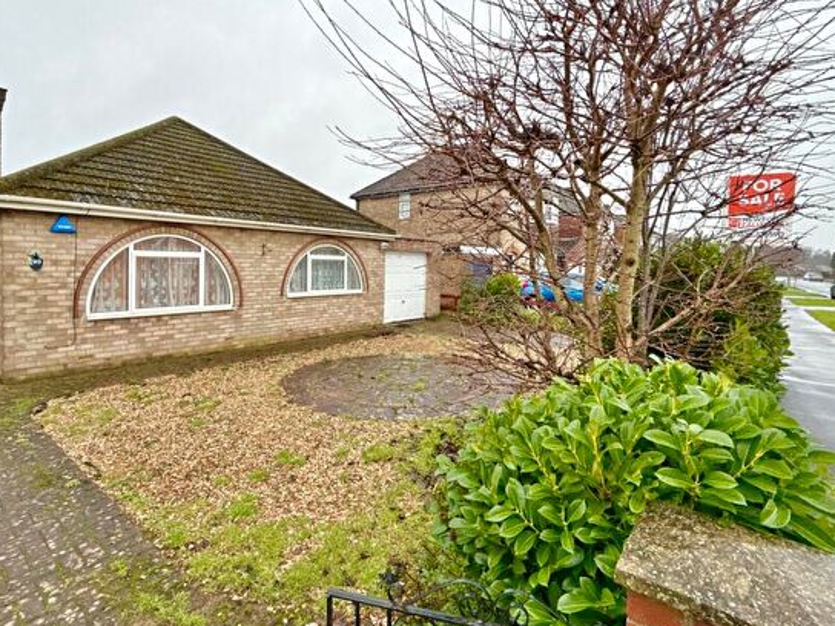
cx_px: 384
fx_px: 434
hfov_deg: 87.6
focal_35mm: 18
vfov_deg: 71.3
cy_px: 277
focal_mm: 2.22
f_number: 2.2
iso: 160
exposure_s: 1/99
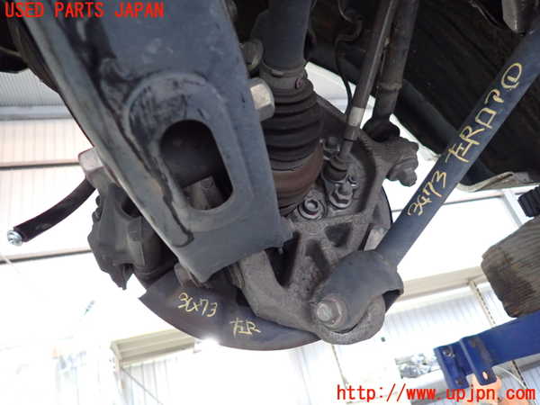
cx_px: 270
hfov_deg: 69.4
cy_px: 202
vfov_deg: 54.9
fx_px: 390
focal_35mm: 25
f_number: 2
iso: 800
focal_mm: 4.5
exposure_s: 1/25
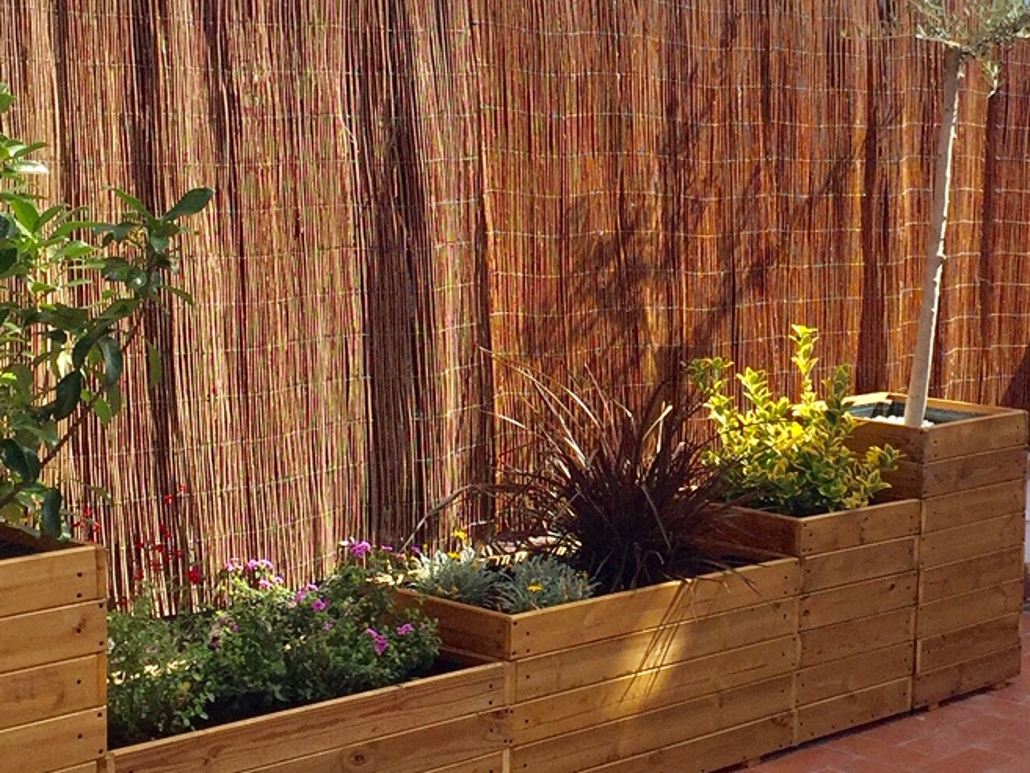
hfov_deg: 26.8
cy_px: 318
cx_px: 737
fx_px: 2143
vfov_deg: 20.4
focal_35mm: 72
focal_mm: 4.15
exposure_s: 1/1980
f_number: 2.2
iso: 32
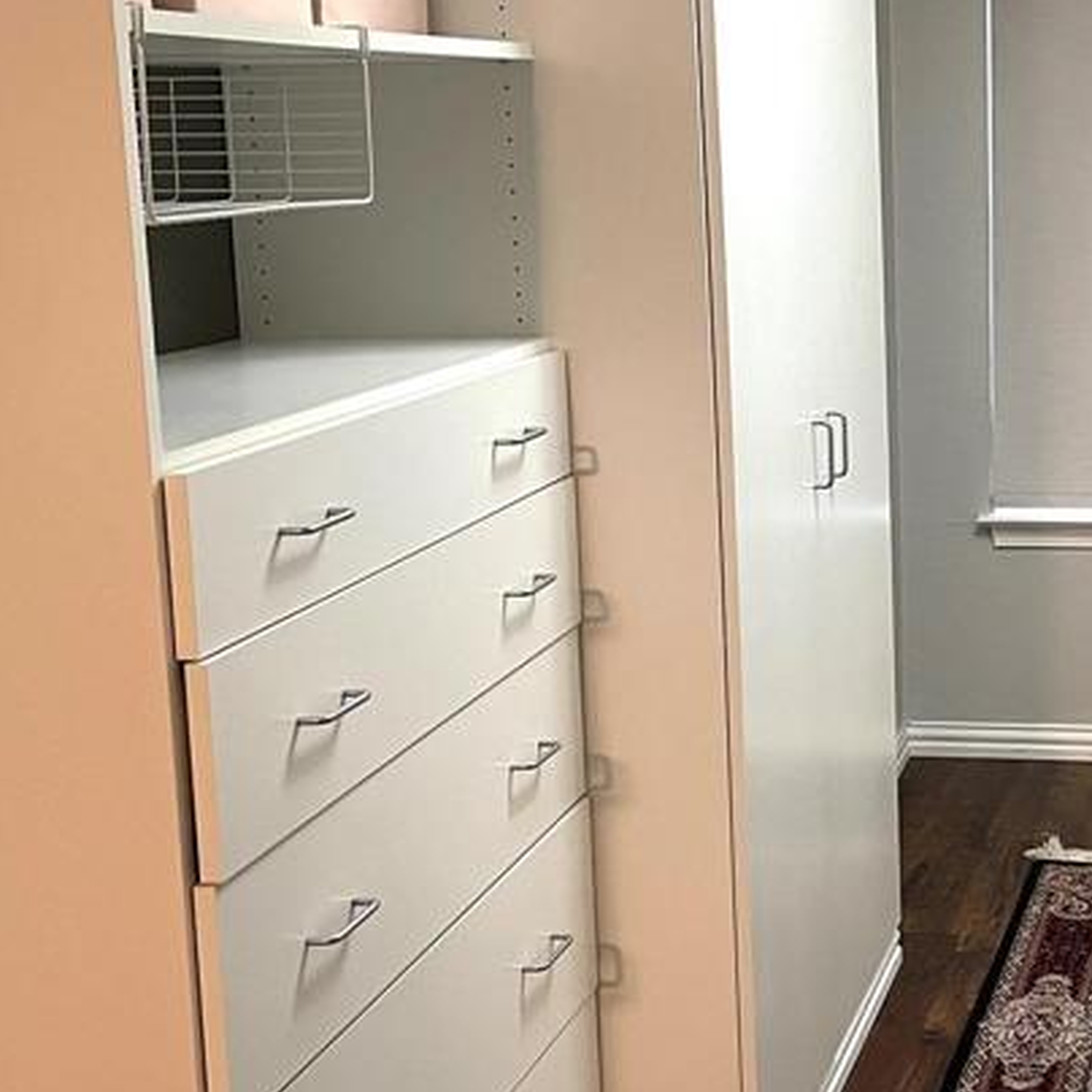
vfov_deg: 30.4
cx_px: 989
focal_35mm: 56
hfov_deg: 29.3
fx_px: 1999
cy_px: 411
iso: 400
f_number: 1.6
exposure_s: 1/60
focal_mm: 5.1
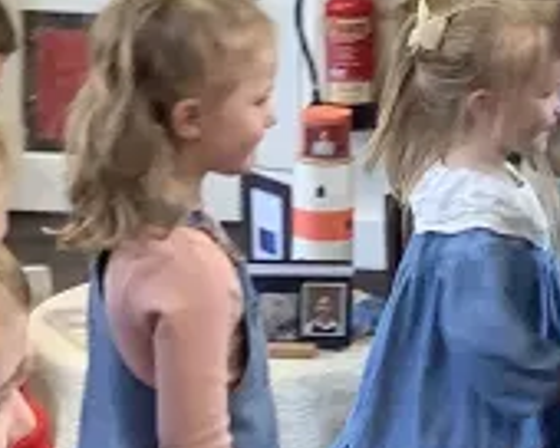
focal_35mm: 128
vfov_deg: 12.0
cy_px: 148
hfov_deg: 14.9
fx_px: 2121
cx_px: 504
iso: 200
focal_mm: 3.3
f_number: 2.4
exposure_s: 1/50
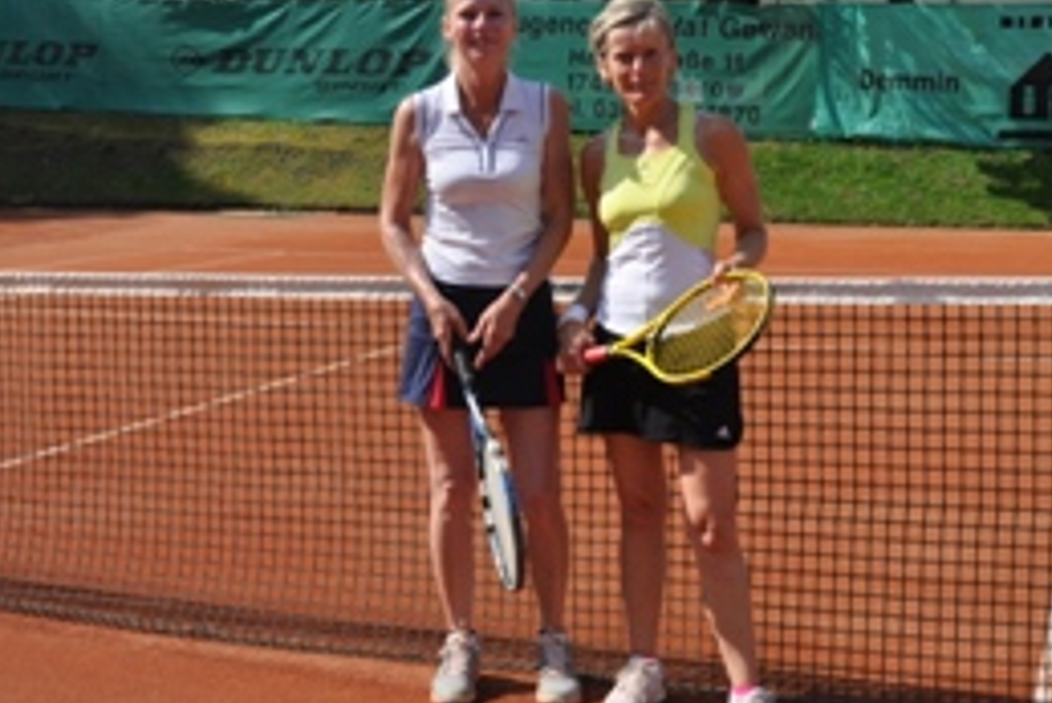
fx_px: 1667
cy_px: 293
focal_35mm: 57
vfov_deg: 23.8
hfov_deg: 35.0
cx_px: 459
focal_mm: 22
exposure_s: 1/1600
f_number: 6.3
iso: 400
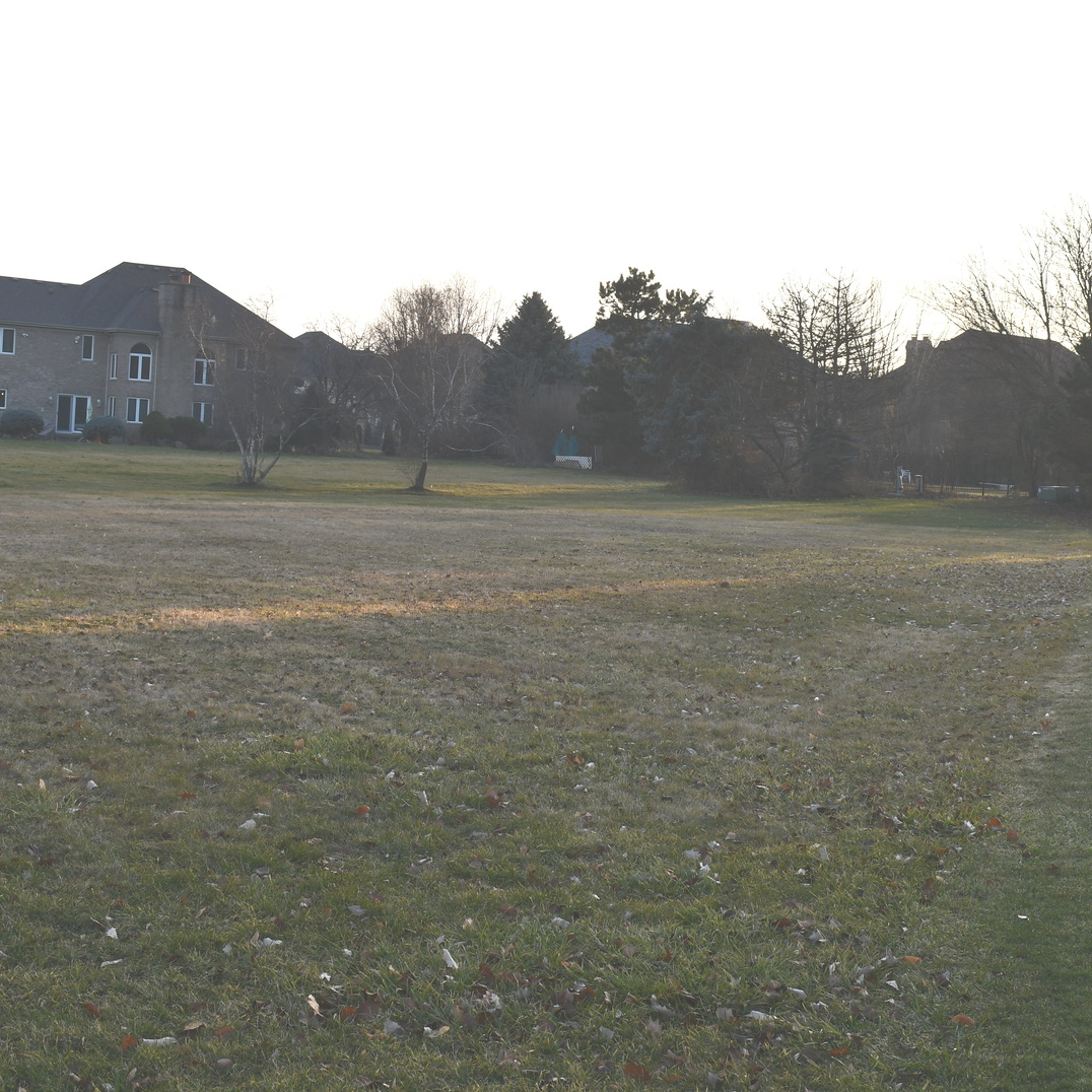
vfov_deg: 31.1
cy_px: 546
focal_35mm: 55
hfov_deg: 31.1
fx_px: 1963
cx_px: 589
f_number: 8
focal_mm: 29
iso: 200
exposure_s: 1/250
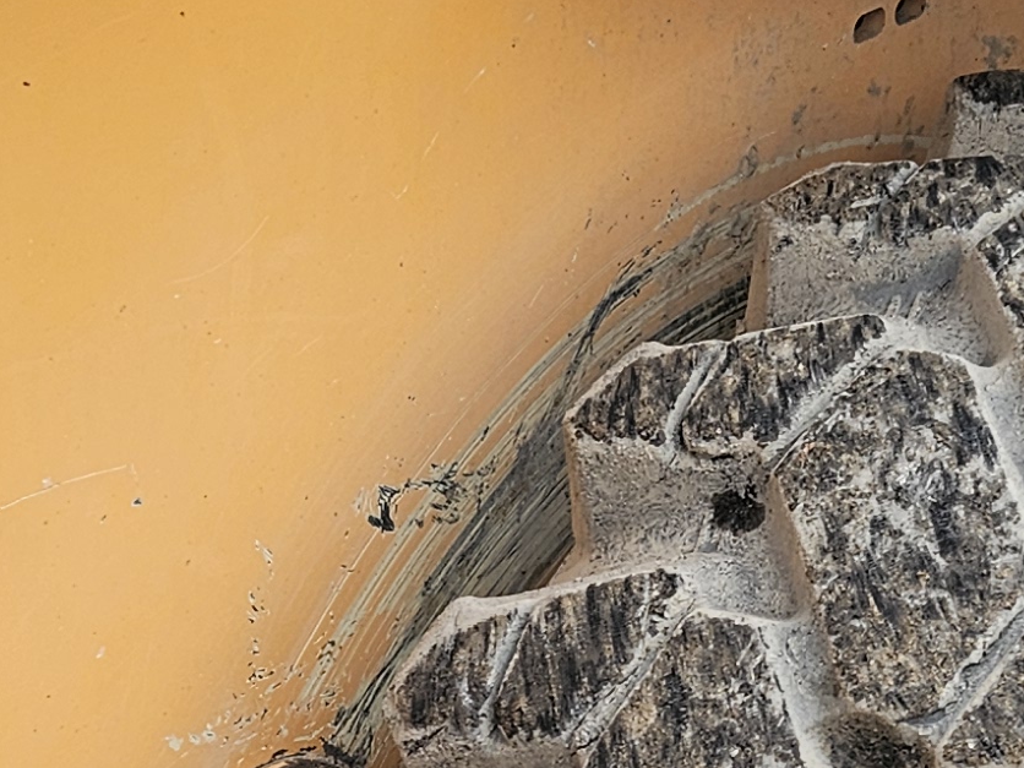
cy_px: 865
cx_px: 679
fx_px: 3254
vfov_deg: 13.2
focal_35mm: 110
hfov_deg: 17.8
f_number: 1.8
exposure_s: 1/180
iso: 40
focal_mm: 5.4
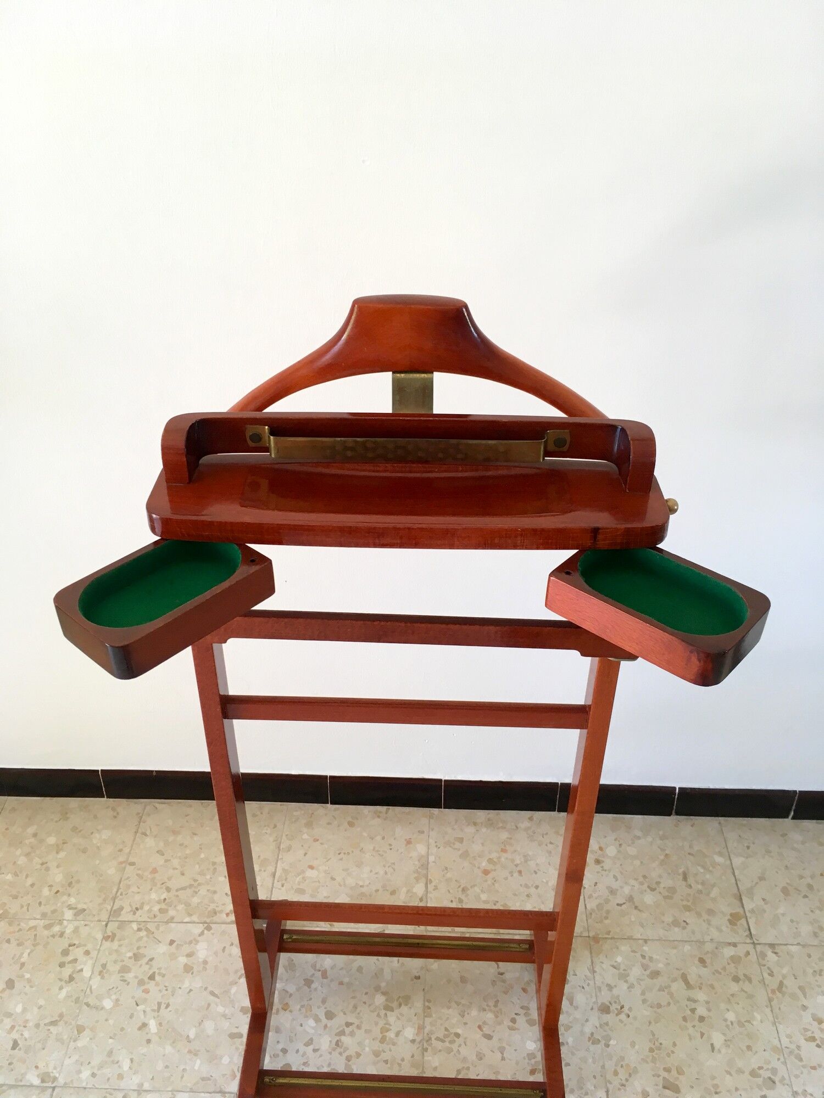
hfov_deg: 48.2
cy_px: 549
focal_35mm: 29
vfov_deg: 61.7
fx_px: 920
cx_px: 412
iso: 64
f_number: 2.2
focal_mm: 4.15
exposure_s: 1/33
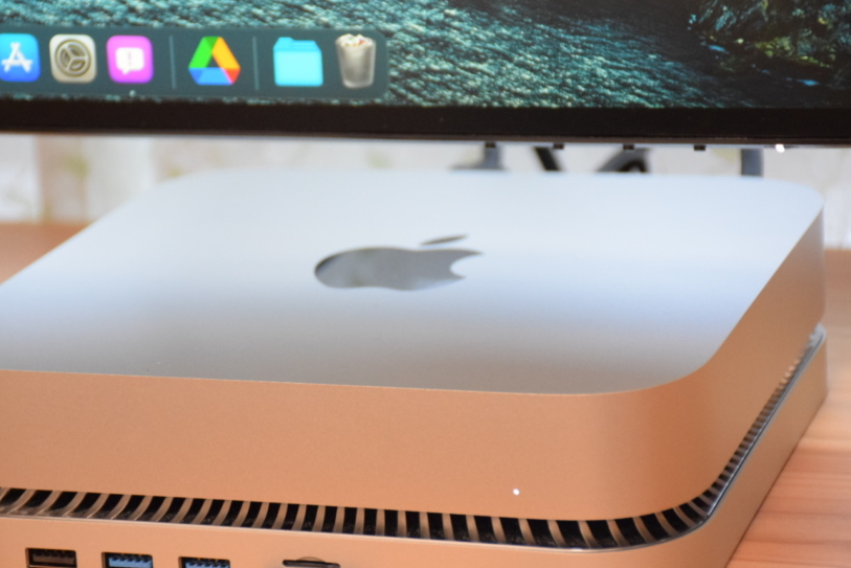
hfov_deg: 14.5
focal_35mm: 142
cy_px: 281
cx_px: 364
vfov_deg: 9.7
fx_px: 3350
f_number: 5
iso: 3200
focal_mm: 75
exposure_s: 1/100
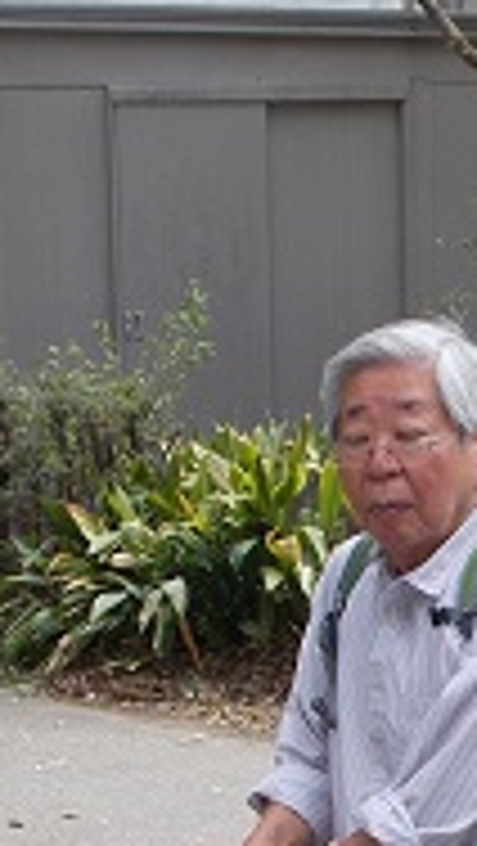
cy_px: 796
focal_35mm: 174
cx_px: 634
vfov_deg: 12.3
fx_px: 3905
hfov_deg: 6.9
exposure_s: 1/125
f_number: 4.5
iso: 80
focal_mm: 9
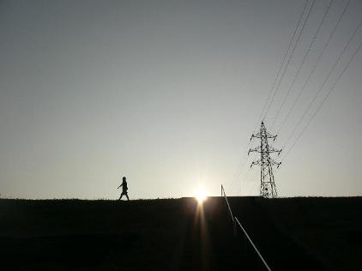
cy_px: 136
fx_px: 366
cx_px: 181
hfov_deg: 52.7
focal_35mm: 35
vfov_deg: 40.7
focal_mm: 5.8
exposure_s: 1/1600
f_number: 5.6
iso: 80
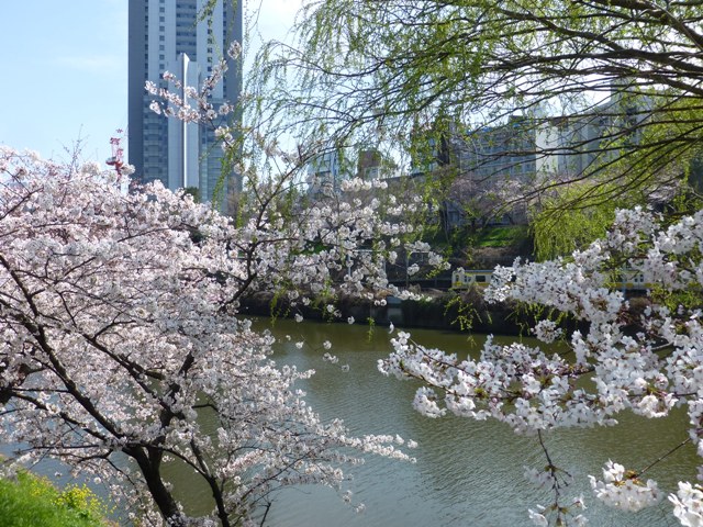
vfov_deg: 46.8
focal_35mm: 30
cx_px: 352
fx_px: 609
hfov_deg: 60.0
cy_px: 264
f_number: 4
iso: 100
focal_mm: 5.4
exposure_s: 1/500
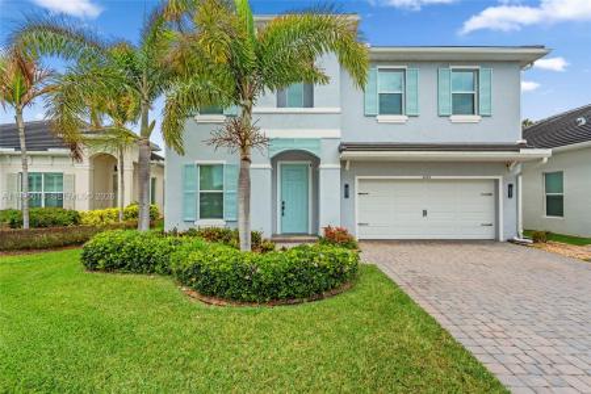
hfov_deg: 96.7
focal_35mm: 16
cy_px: 197
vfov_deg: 73.7
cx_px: 296
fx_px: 263
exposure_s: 1/125
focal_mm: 16
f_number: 10
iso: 400
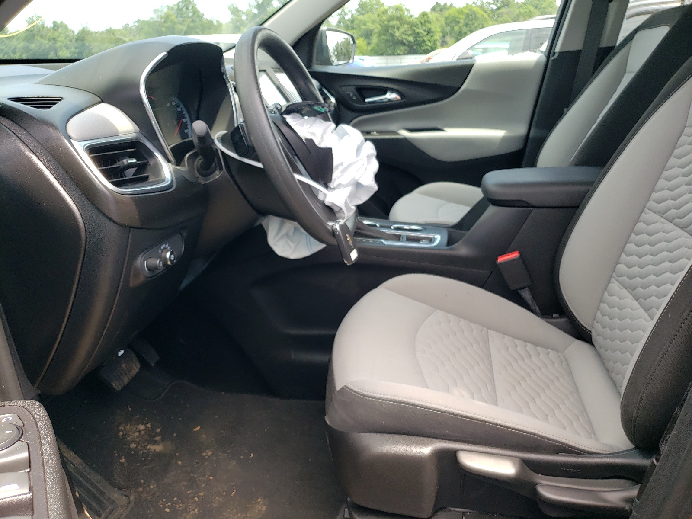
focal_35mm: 26
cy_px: 260
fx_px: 520
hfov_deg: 67.3
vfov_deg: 53.1
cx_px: 346
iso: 50
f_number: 1.5
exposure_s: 1/400
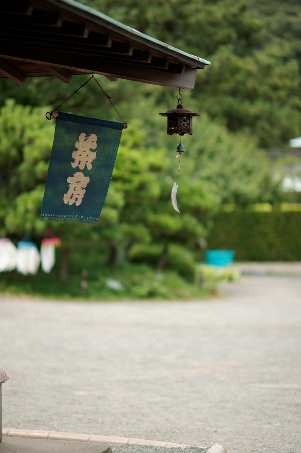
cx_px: 150
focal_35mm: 85
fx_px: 1067
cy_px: 226
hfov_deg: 16.1
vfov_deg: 23.9
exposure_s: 1/1250
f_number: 1.4
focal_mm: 85
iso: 200
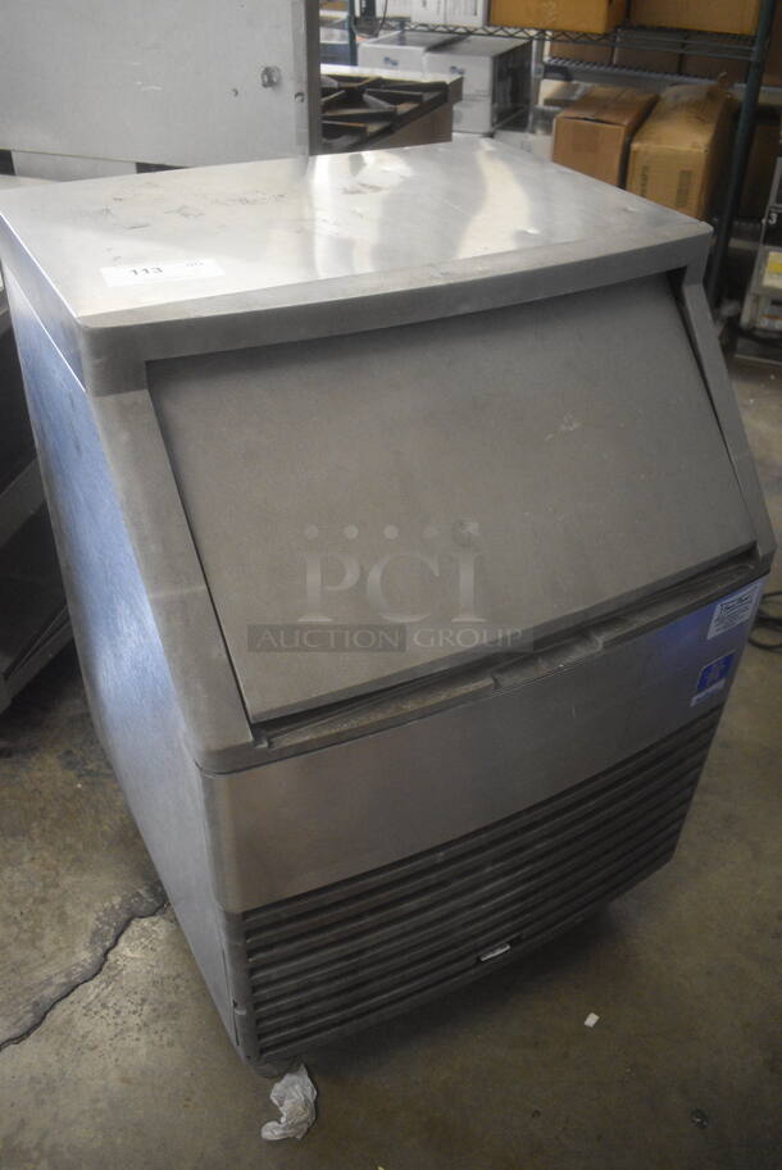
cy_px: 585
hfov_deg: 43.7
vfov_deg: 61.9
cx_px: 391
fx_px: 976
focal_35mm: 30
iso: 2500
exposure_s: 1/125
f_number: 3.5
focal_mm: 20
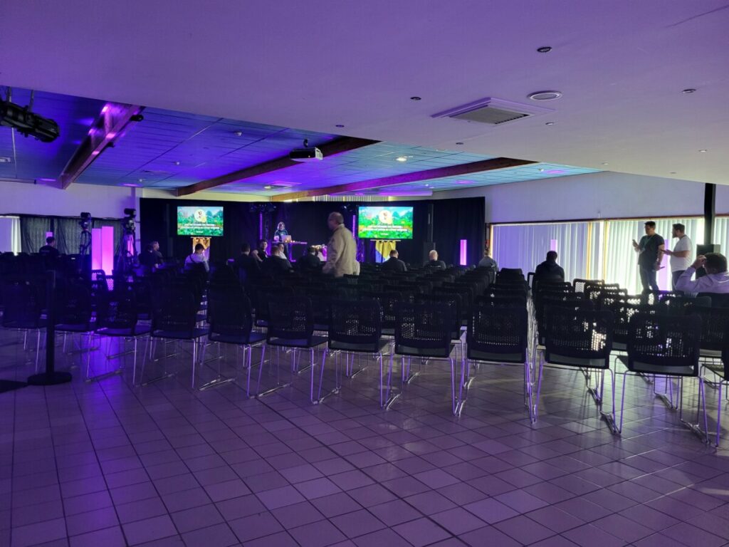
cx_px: 364
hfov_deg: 67.3
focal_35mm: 26
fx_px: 548
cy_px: 274
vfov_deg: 53.1
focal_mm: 5.4
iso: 640
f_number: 1.8
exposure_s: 1/25
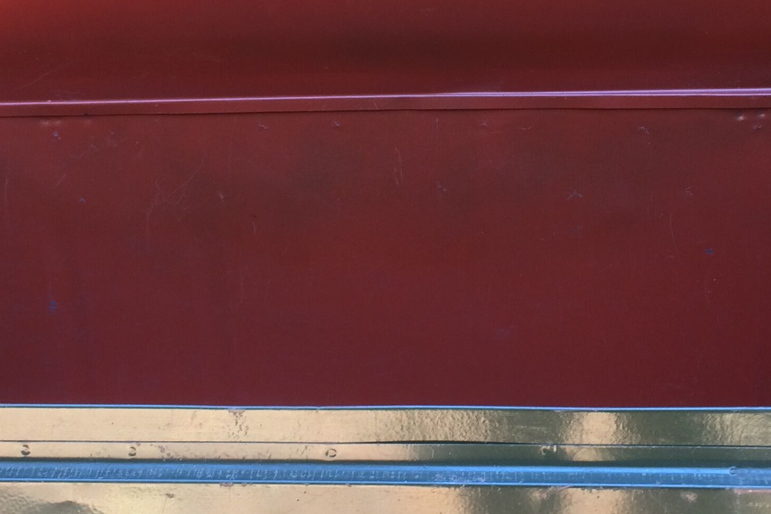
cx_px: 417
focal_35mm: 67
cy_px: 89
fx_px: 1435
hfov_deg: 30.1
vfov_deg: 20.1
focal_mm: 4.15
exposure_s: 1/40
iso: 40
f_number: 2.2
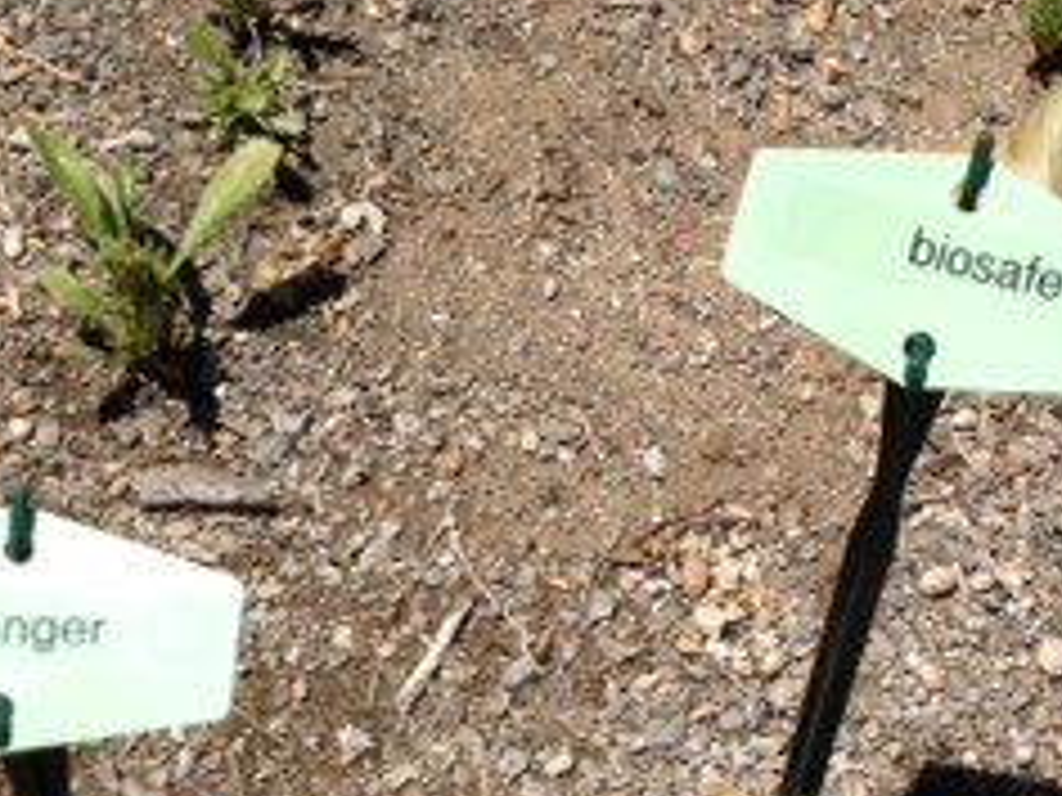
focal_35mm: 95
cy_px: 720
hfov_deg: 20.6
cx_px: 662
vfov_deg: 15.4
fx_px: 2915
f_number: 2.4
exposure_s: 1/2513
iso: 50
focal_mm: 4.28
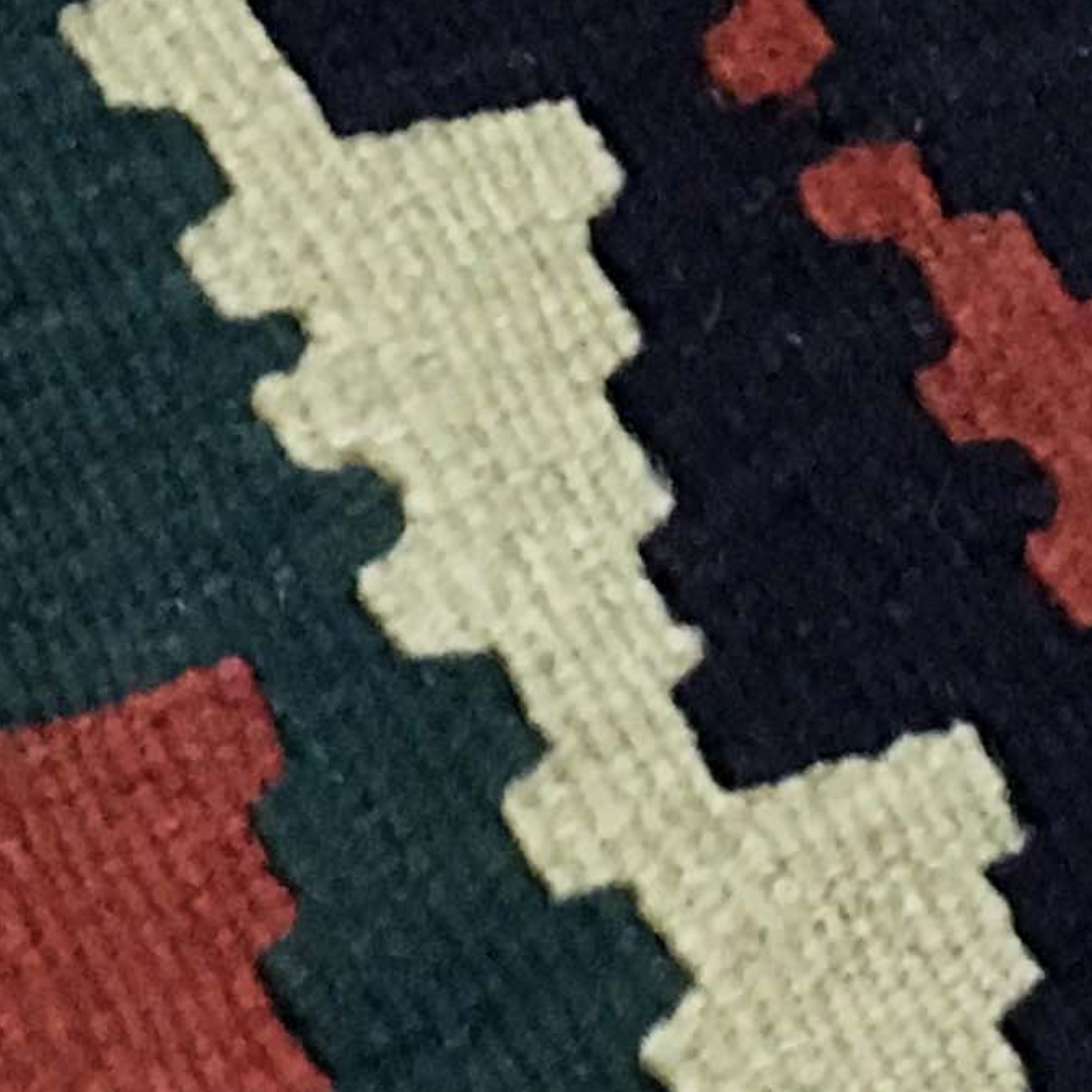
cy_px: -138
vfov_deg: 11.2
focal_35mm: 154
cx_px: 641
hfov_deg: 11.3
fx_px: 5496
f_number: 2.2
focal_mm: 4.15
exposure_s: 1/17
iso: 320
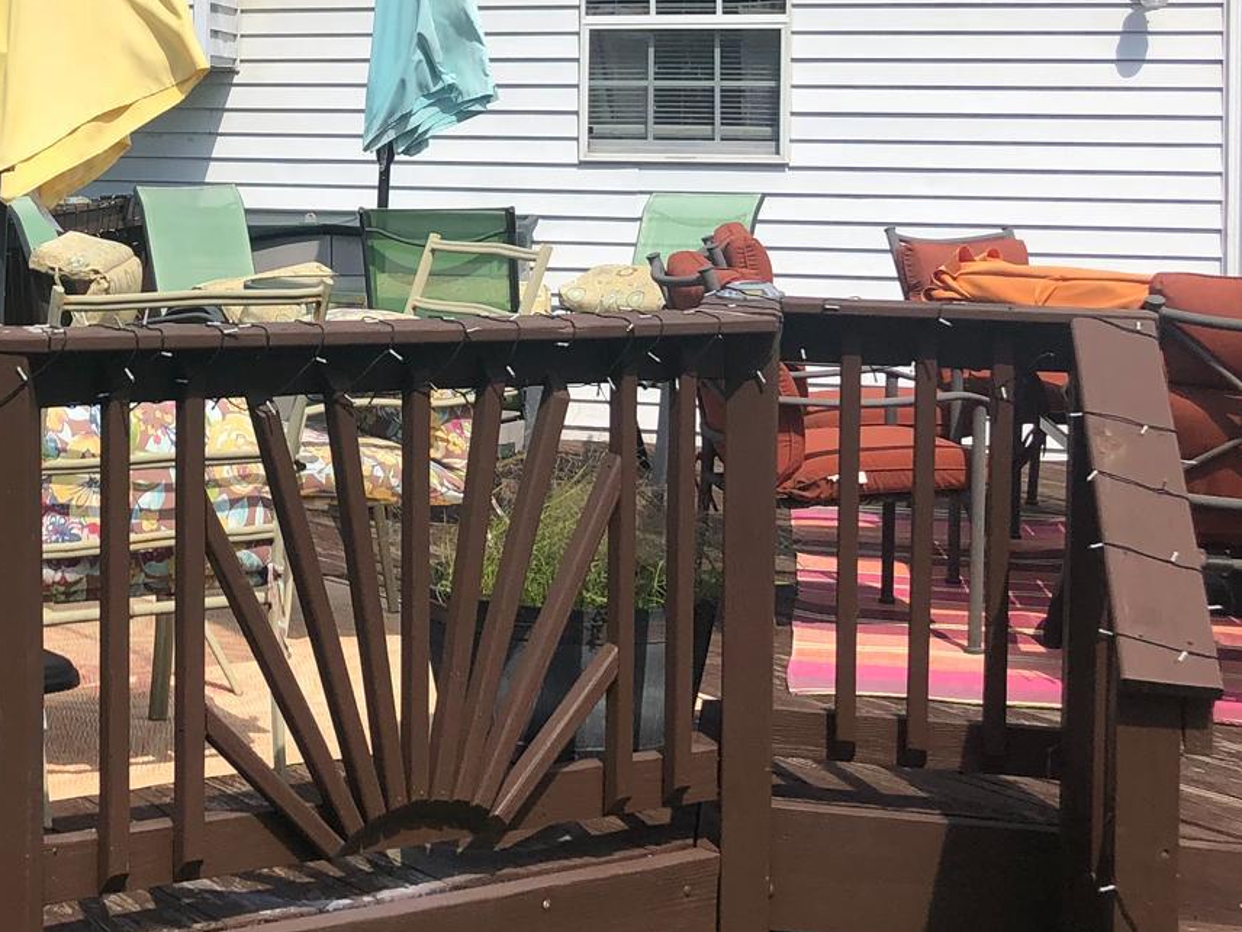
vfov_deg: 21.6
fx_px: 2404
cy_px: 180
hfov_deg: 27.6
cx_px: 52
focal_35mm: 67
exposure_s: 1/2288
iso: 20
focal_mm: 3.99
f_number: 1.8
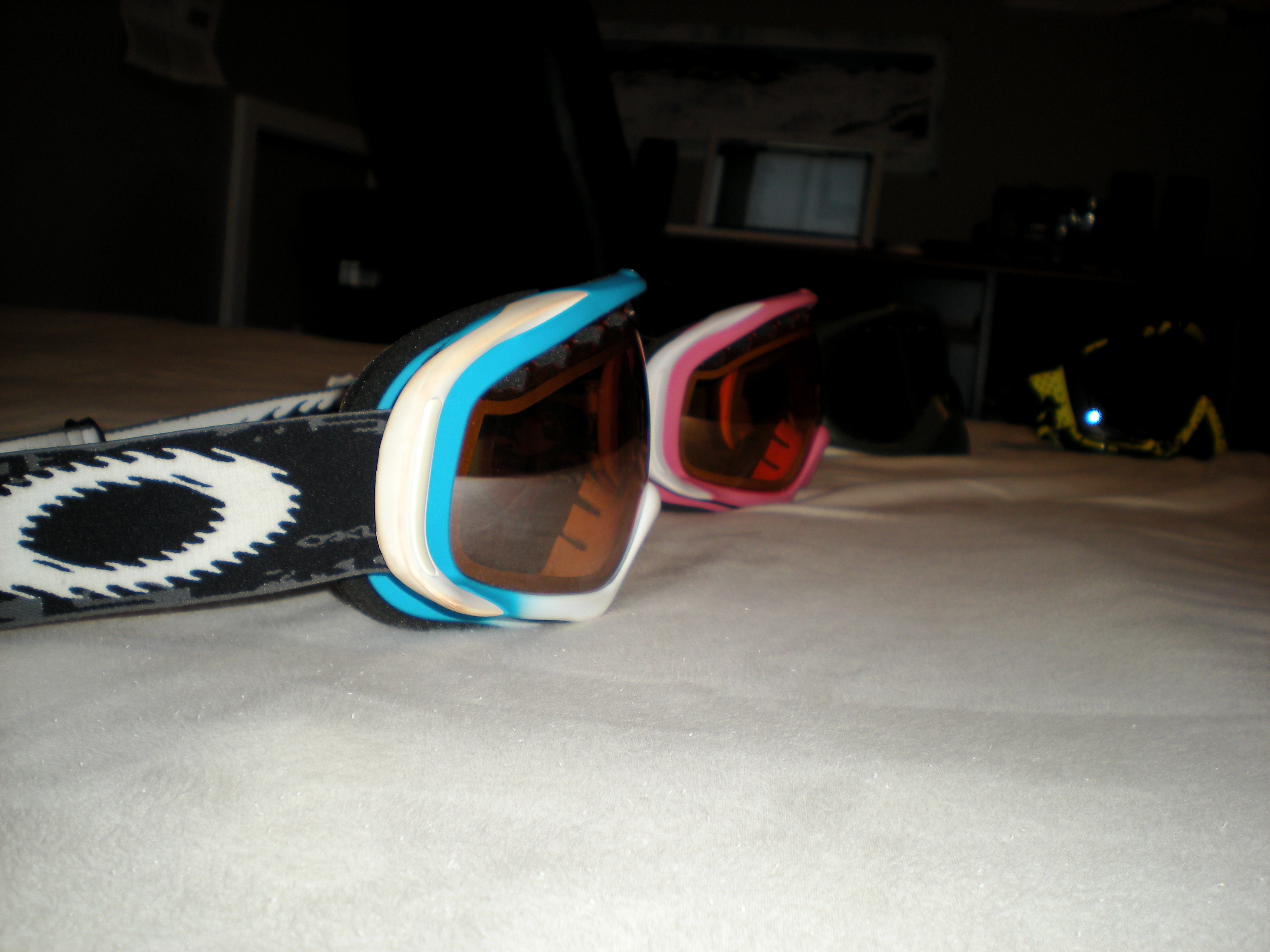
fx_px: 1394
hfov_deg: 49.0
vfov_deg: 37.7
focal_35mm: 38
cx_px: 635
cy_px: 476
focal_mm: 6.3
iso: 64
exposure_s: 1/60
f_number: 3.1
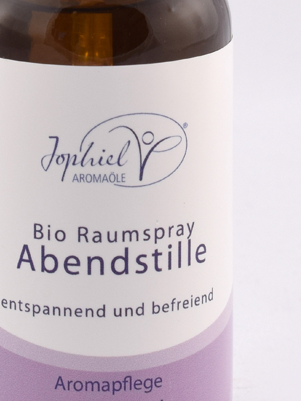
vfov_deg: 10.5
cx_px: 103
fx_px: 2170
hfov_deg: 7.9
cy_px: 50
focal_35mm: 187
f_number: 11
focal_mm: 55
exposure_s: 1/125
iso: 200
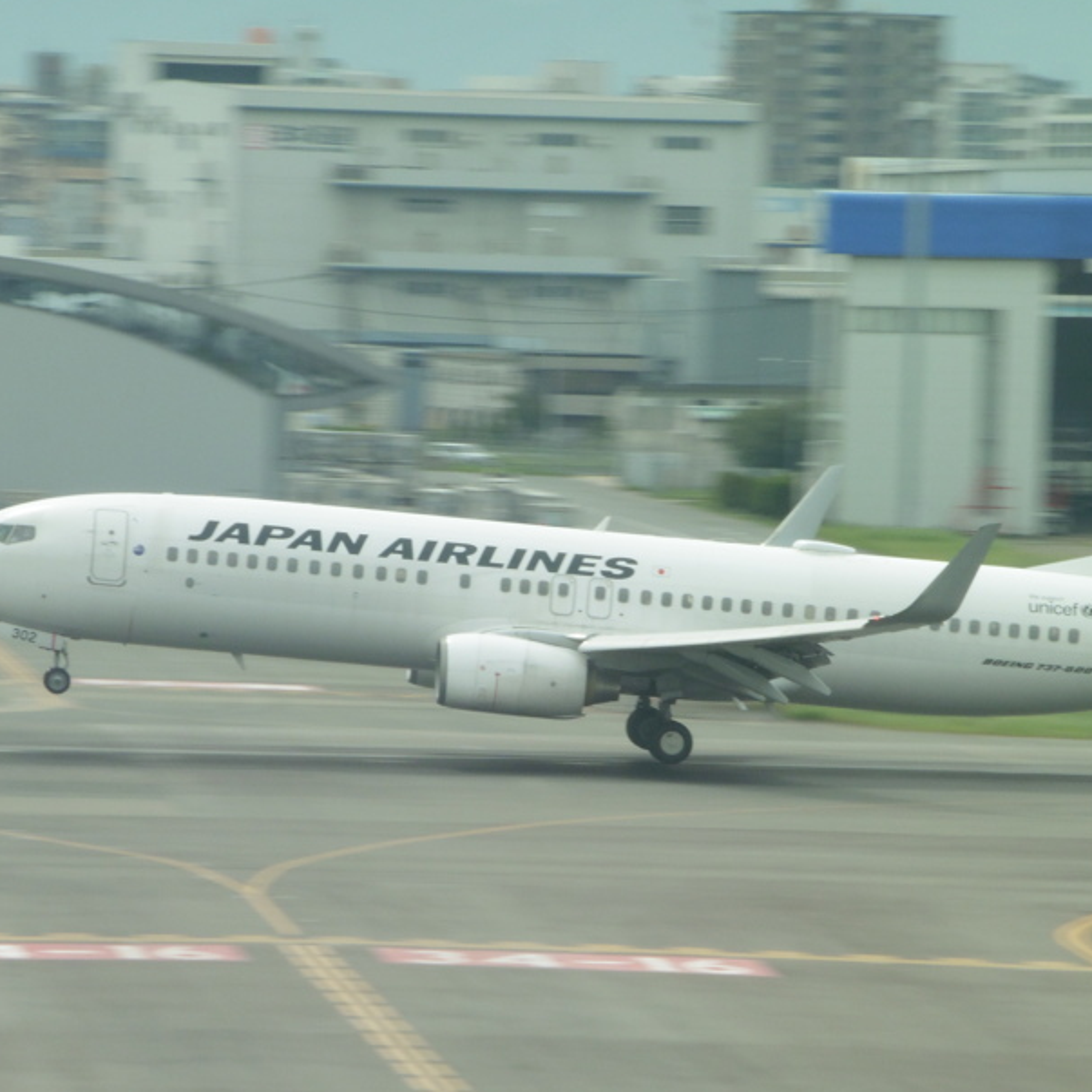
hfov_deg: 4.4
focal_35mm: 398
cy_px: 639
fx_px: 14205
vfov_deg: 4.4
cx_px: 592
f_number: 6.3
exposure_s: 1/125
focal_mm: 47.3
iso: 100
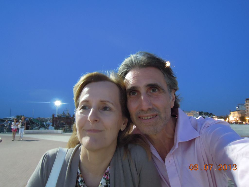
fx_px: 173
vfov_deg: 56.8
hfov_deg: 71.6
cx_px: 124
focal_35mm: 24
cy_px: 94
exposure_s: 1/8
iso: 720
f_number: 2.5
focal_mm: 4.3
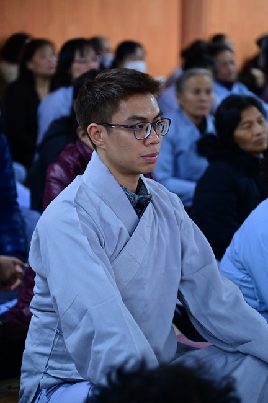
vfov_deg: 17.1
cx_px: 134
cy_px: 202
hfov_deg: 11.4
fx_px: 1343
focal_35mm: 120
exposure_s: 1/125
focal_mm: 120
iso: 5000
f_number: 4
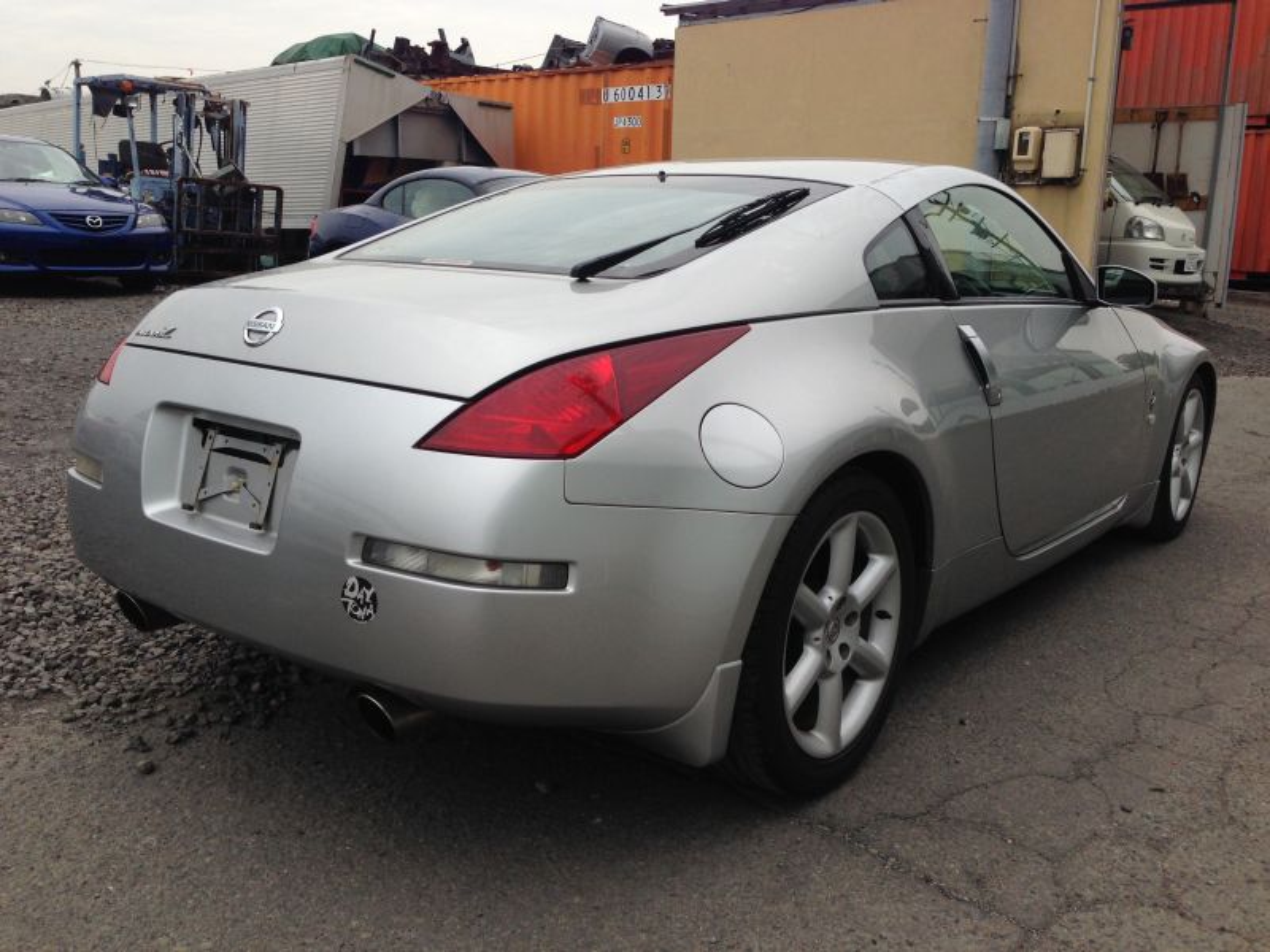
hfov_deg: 55.4
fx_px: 1211
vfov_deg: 42.9
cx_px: 635
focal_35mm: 33
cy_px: 476
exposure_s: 1/1642
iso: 50
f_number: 2.4
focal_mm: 4.12
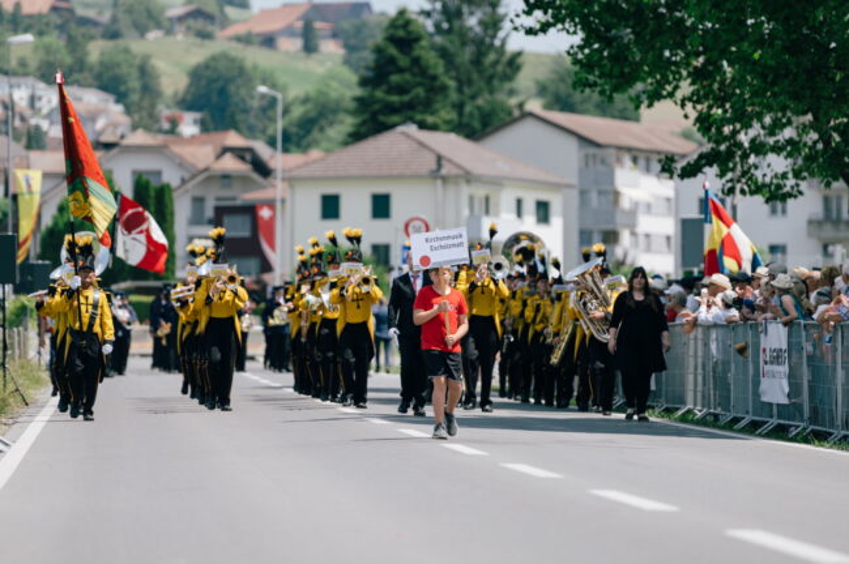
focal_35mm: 200
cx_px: 424
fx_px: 4712
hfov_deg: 10.3
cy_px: 282
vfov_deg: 6.9
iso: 100
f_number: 2.8
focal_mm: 200
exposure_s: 1/1600
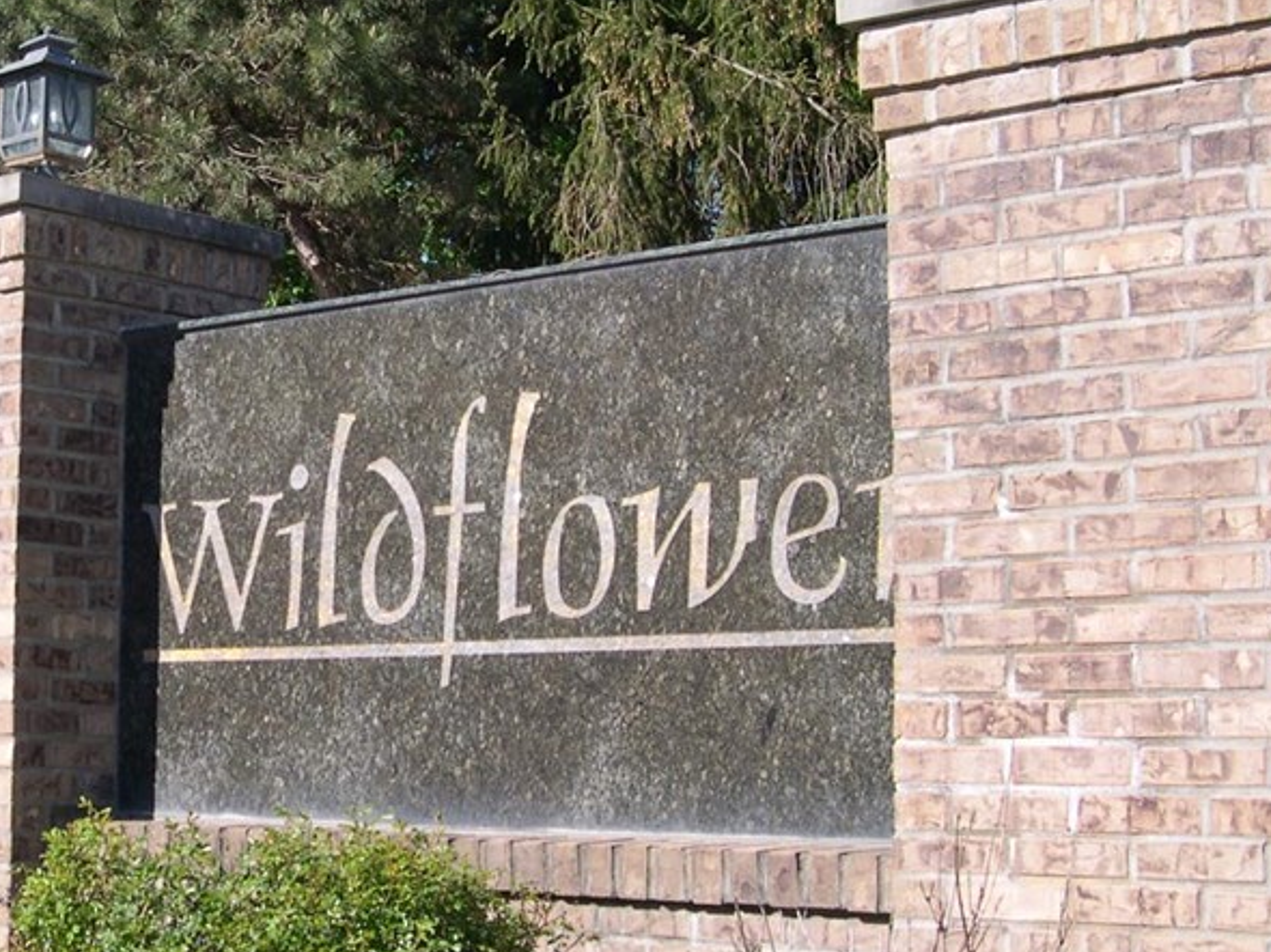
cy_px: 422
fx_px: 2422
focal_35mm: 66
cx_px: 198
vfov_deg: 22.2
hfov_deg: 28.6
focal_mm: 8
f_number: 7.6
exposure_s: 1/112
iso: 100
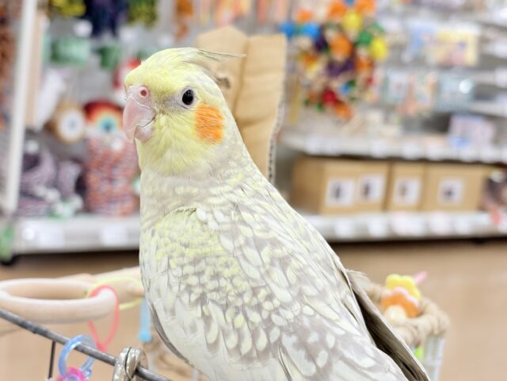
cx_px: 254
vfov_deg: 28.0
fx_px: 762
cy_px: 190
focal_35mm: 52
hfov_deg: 36.8
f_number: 1.6
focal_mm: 5.96
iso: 100
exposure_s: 1/100
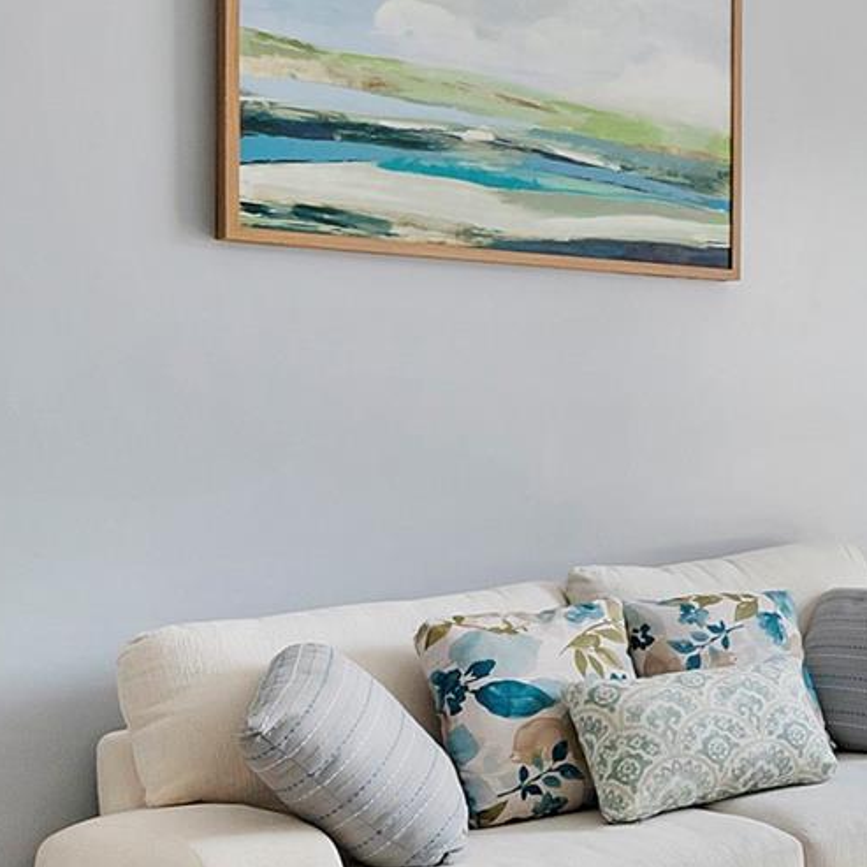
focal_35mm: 53
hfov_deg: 27.0
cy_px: 411
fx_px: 1502
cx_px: 1131
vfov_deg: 32.2
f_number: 8
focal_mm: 10
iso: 800
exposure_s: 1/125
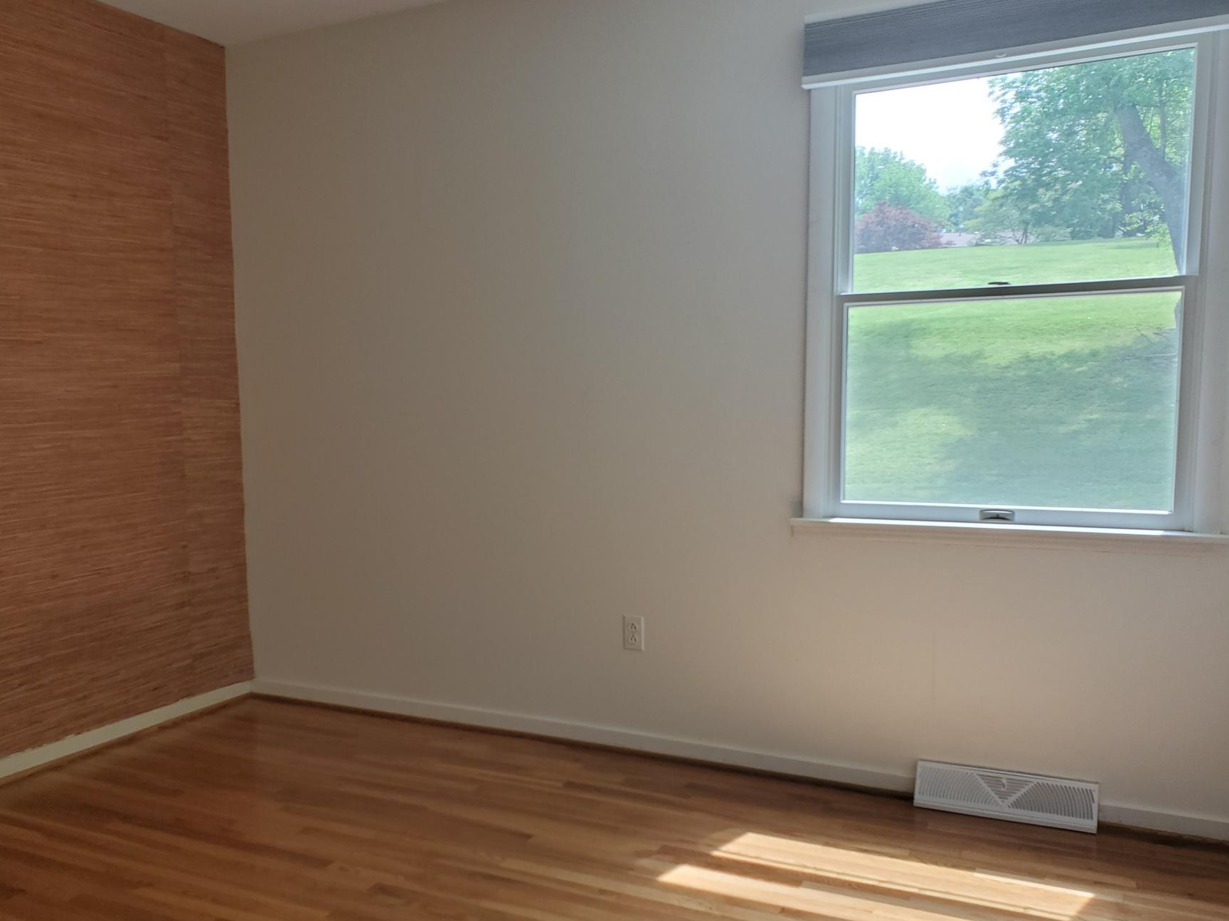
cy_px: 491
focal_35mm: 31
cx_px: 514
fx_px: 1100
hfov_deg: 58.0
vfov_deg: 45.4
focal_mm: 4.3
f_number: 2.4
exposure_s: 1/85
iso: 125
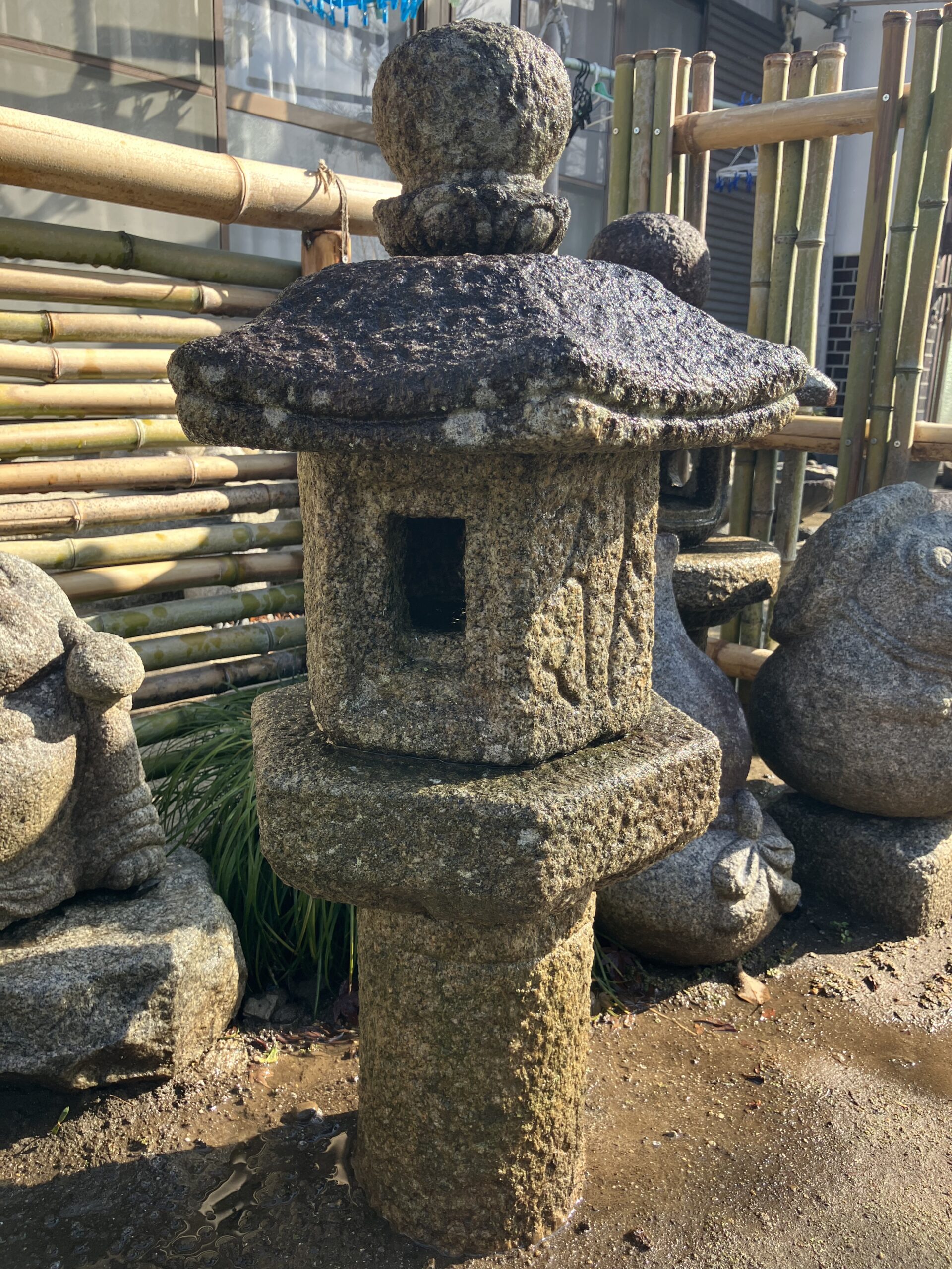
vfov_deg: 63.4
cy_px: 634
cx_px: 476
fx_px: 1027
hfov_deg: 49.7
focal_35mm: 28
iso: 32
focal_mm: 3.99
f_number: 1.8
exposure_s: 1/296
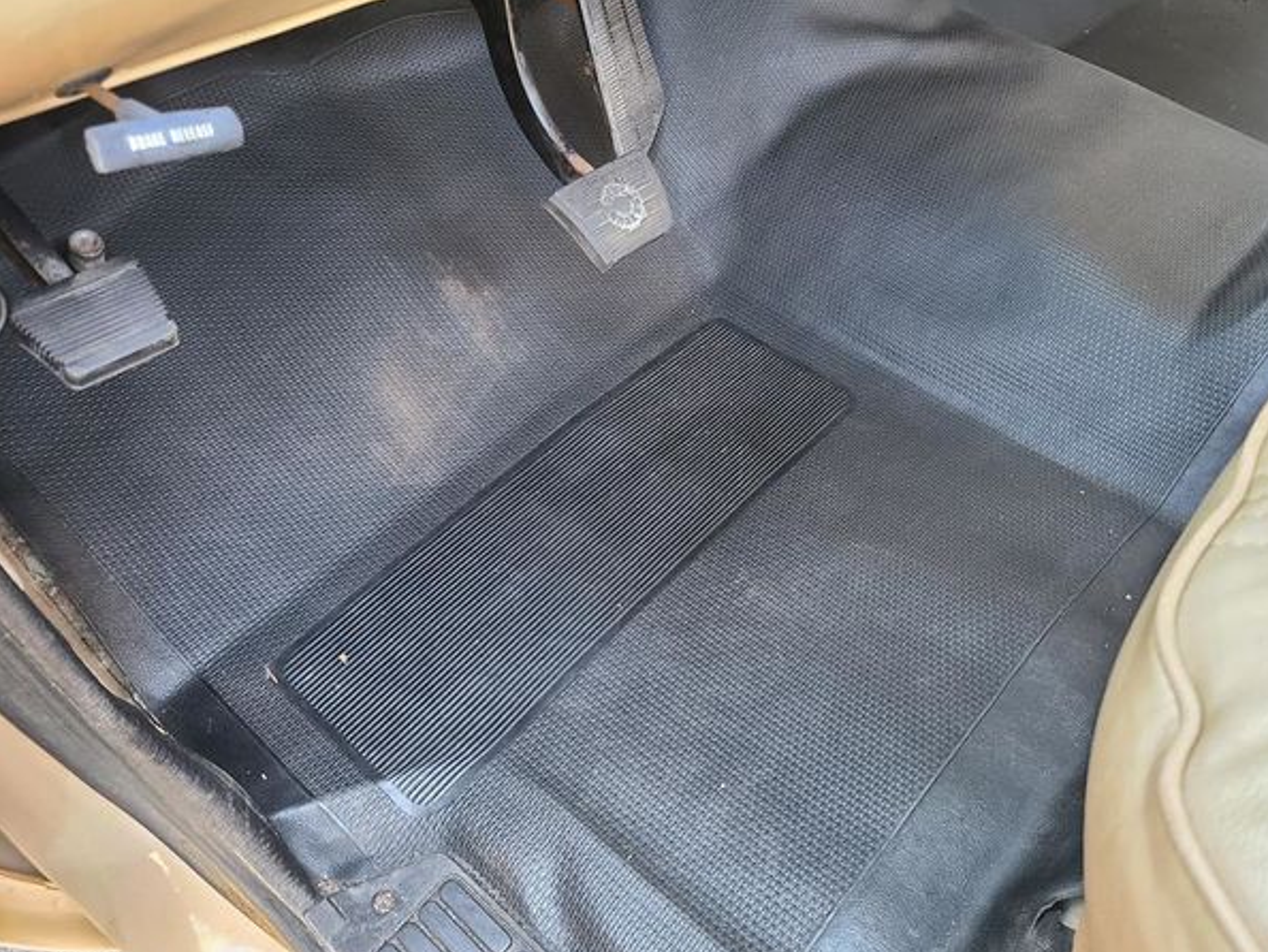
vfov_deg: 49.8
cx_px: 679
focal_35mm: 28
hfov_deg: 63.4
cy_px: 491
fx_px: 1026
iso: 250
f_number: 1.8
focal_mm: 5.4
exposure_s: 1/40
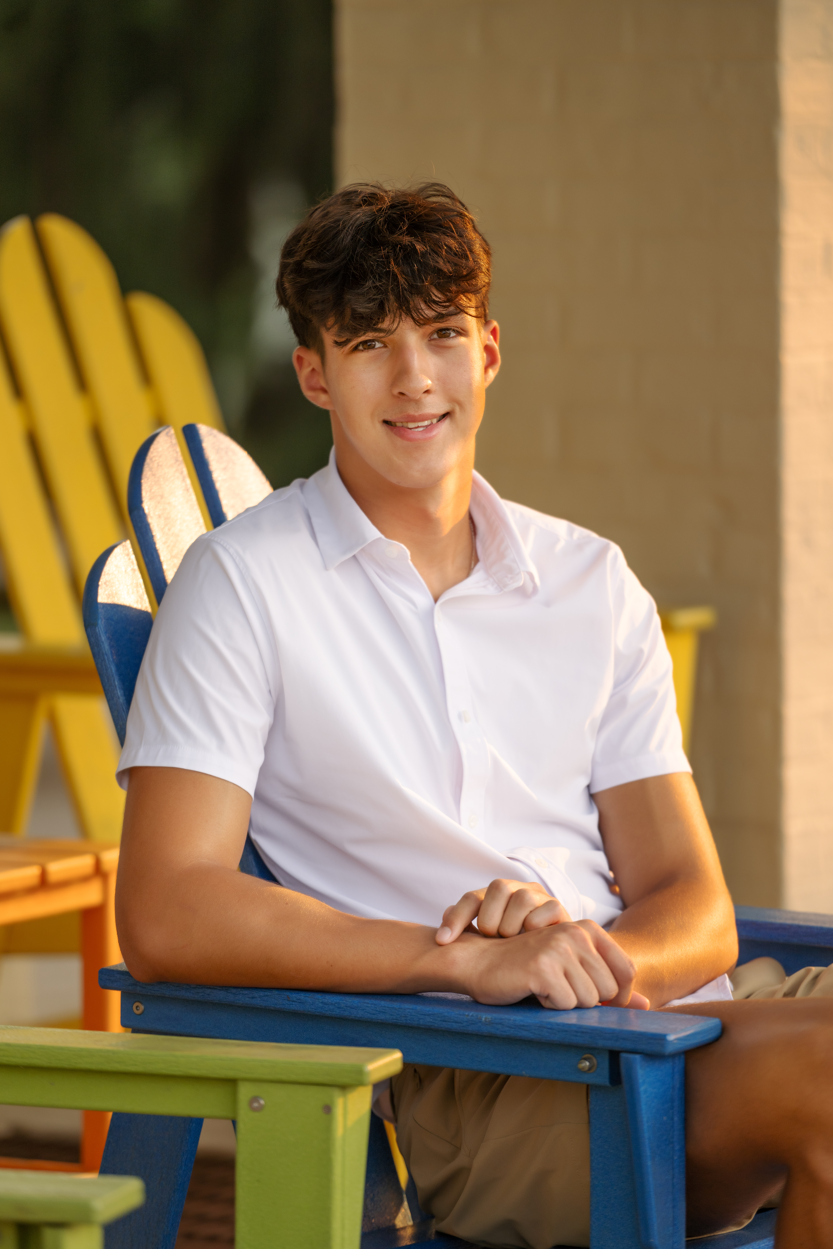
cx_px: 416
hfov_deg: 6.9
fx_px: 6941
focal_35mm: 200
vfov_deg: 10.3
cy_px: 624
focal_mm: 200
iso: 160
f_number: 2.8
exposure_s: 1/500
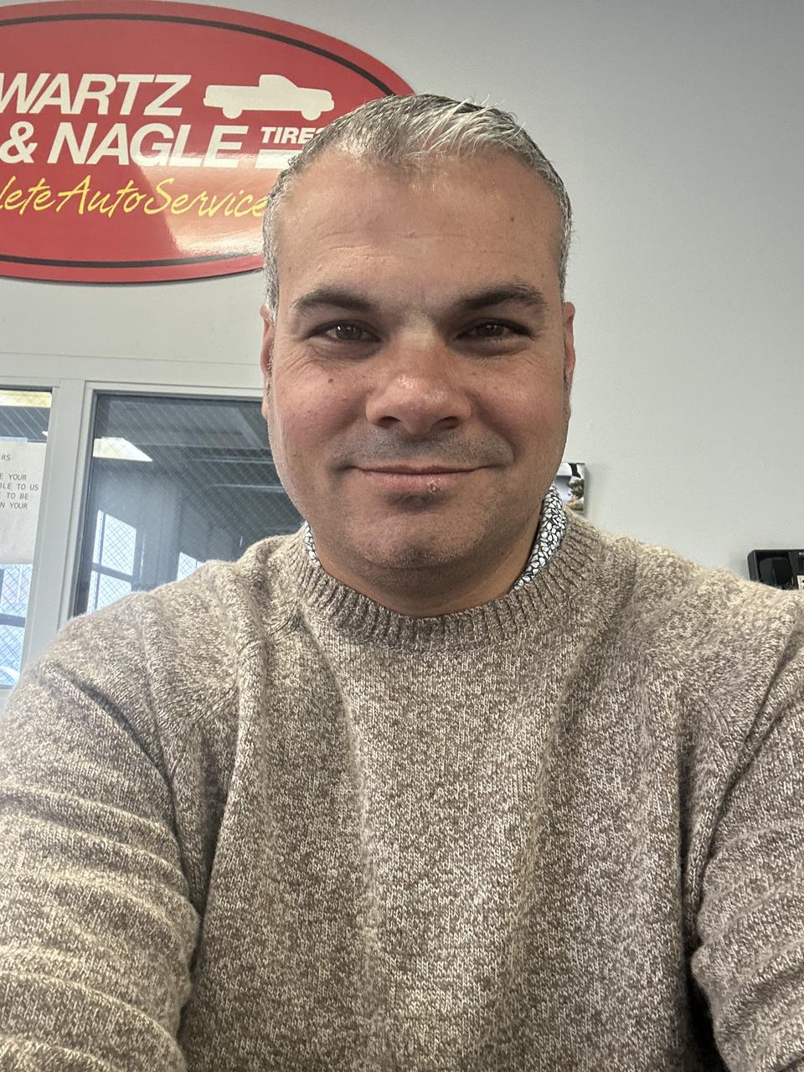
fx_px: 929
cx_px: 402
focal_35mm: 30
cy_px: 536
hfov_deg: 46.8
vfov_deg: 60.0
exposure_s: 1/60
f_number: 1.9
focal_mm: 2.69
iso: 250
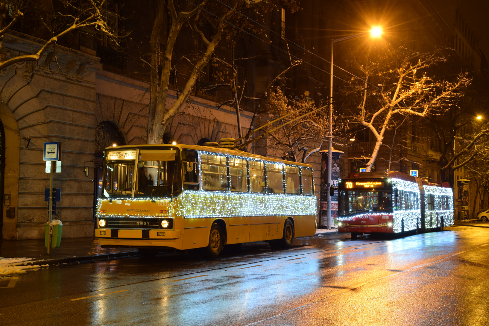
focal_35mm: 52
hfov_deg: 37.8
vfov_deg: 25.8
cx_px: 244
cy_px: 163
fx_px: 713
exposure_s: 1
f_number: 6.3
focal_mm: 35
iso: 200
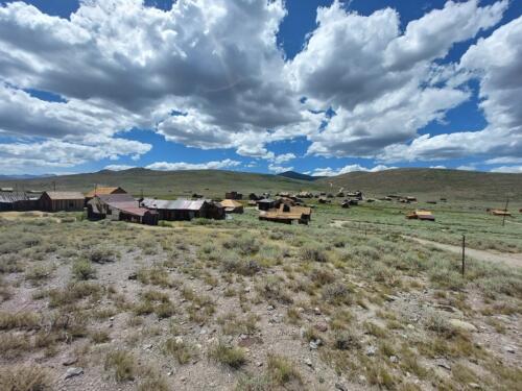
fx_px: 196
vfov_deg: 89.9
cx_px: 261
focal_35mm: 13
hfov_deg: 106.2
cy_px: 196
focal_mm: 1.74
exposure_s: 1/2705
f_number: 2.2
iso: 50
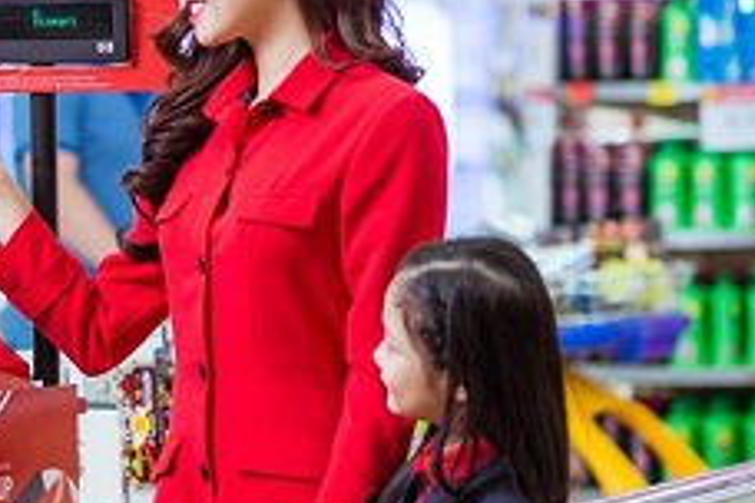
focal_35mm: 224
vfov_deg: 6.1
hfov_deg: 9.1
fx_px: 4697
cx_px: -136
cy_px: 99
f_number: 2.2
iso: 250
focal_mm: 85
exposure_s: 1/125
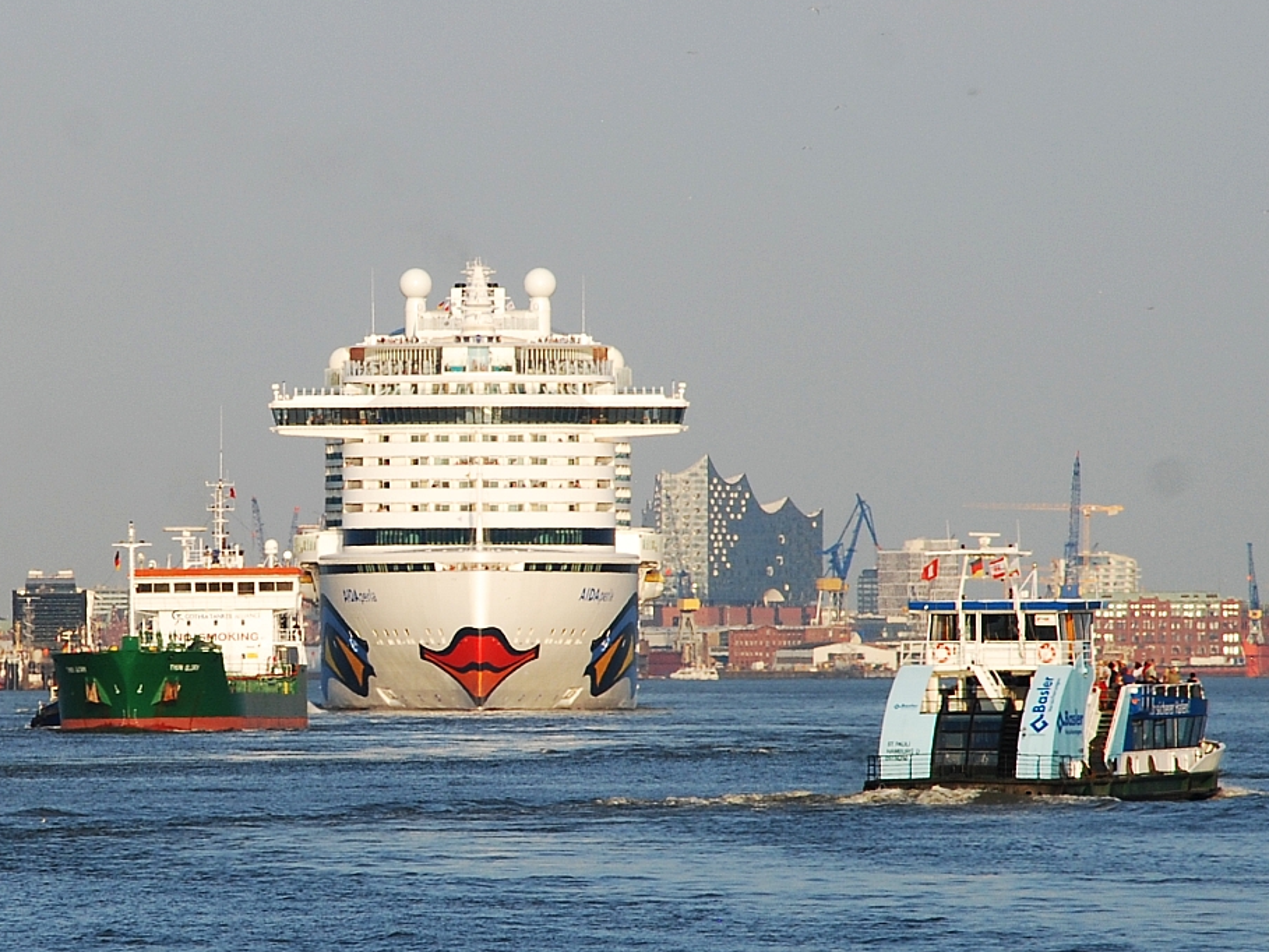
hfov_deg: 9.0
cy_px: 477
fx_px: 8049
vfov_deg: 6.8
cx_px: 660
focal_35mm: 220
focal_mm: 135
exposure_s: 1/250
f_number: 10
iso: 160
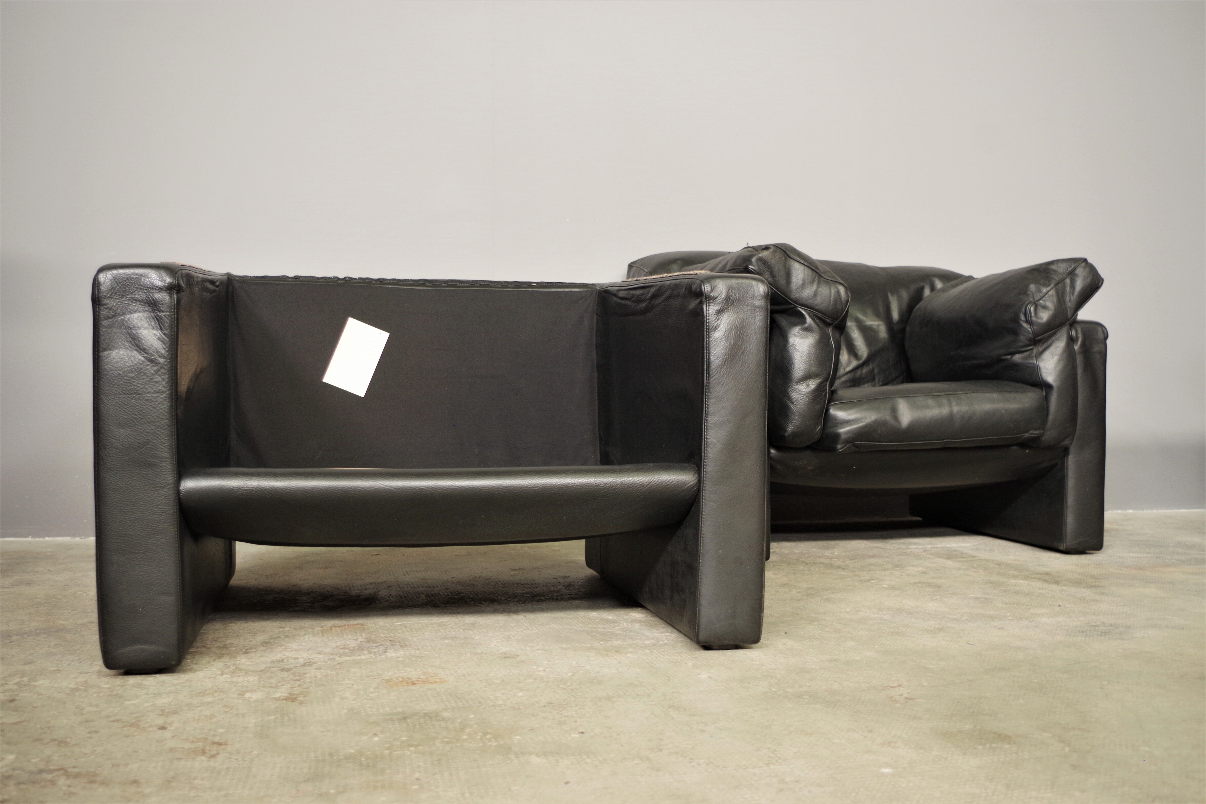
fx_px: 1139
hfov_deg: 55.8
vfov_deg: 38.9
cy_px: 402
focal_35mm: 34
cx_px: 603
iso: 800
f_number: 4
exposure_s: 1/40
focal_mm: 23.13
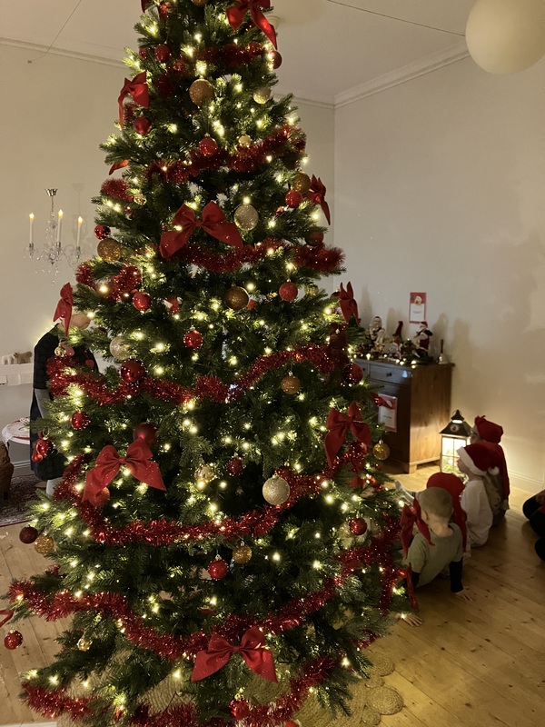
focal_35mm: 28
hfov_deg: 49.7
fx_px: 588
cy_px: 364
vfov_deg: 63.4
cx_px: 272
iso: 640
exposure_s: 1/22
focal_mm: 3.99
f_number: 1.8
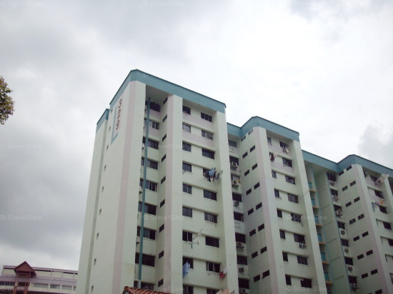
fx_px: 420
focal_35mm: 37
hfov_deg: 50.2
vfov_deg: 38.6
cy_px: 147
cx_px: 196
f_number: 5.6
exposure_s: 1/1000
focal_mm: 6.2
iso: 80
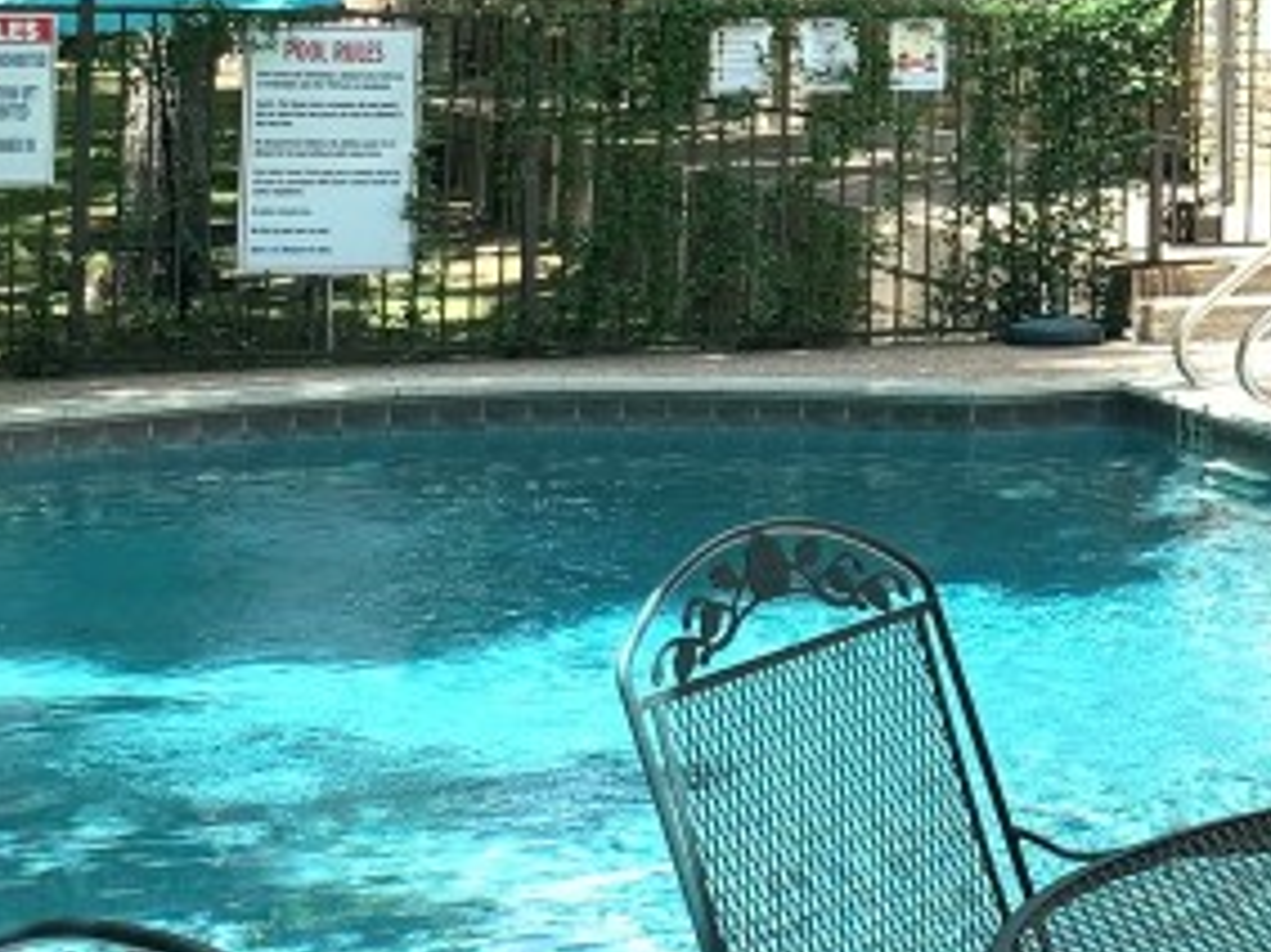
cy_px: -58
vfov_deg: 15.4
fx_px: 3450
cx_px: 1635
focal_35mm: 94
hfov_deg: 19.3
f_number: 1.8
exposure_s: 1/347
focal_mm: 4.25
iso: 25
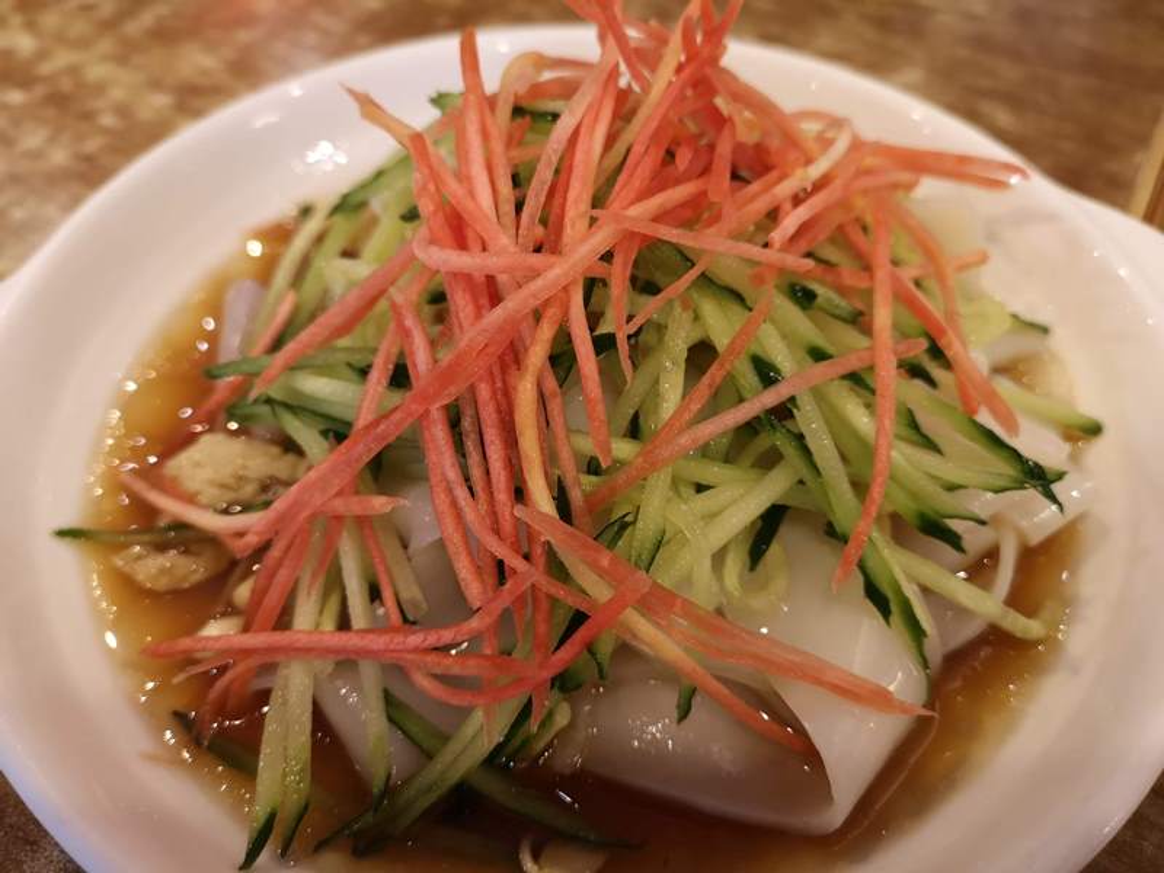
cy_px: 436
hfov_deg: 65.3
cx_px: 582
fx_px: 908
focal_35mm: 27
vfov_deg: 51.4
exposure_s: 1/25
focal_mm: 3.95
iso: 400
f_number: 1.8
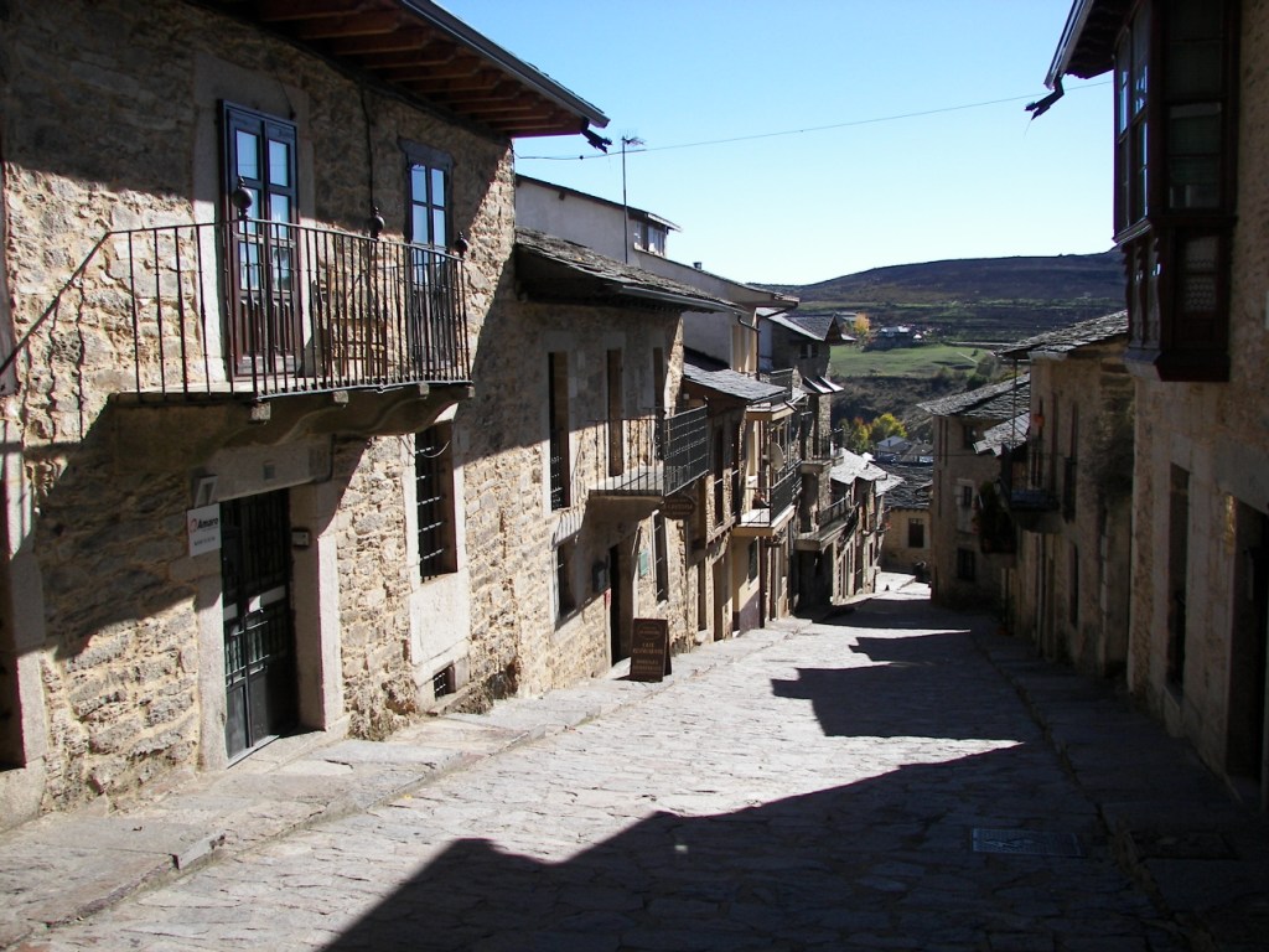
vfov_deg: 39.7
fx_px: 1320
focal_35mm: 36
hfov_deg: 51.4
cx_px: 634
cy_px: 476
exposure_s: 1/640
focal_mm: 6
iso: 50
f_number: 2.8
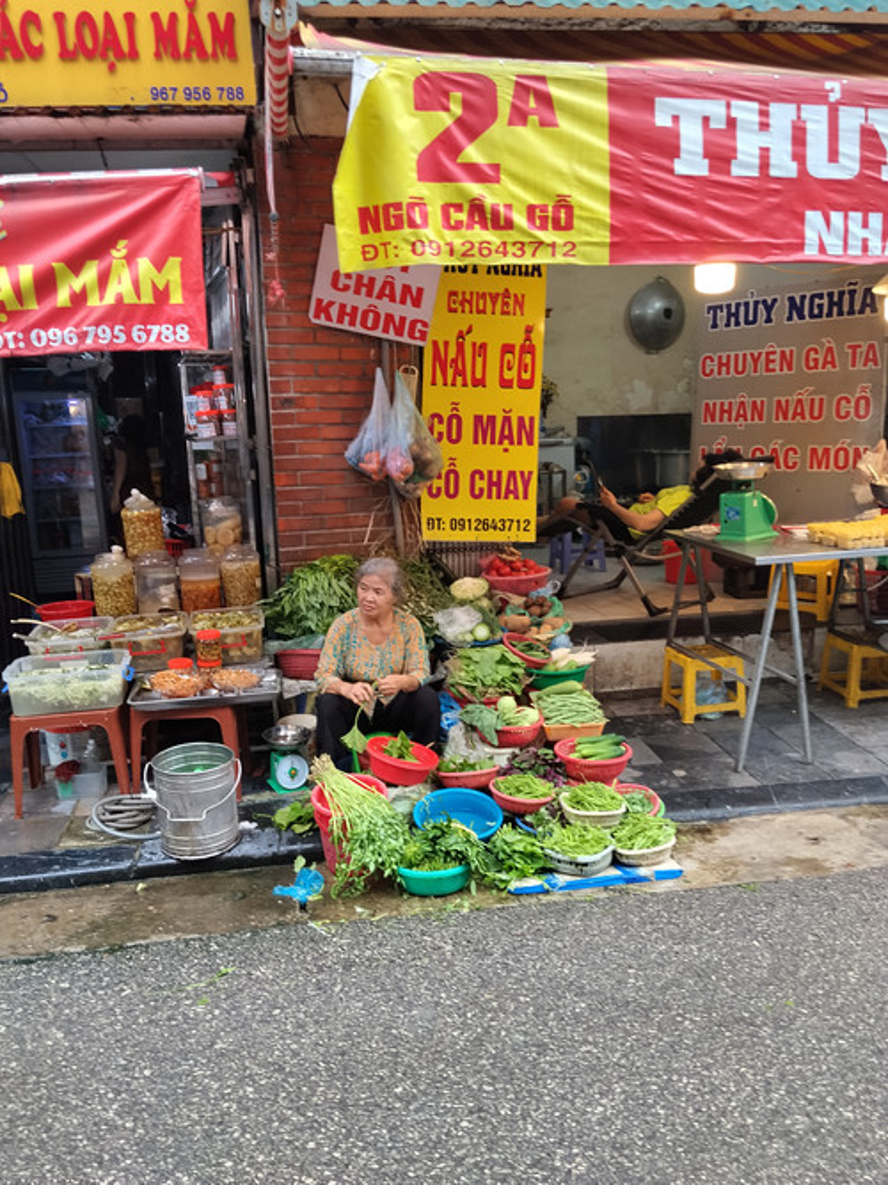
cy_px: 592
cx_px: 444
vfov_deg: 61.7
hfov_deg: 48.2
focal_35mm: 29
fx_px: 992
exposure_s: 1/105
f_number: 1.8
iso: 50
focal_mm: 4.22
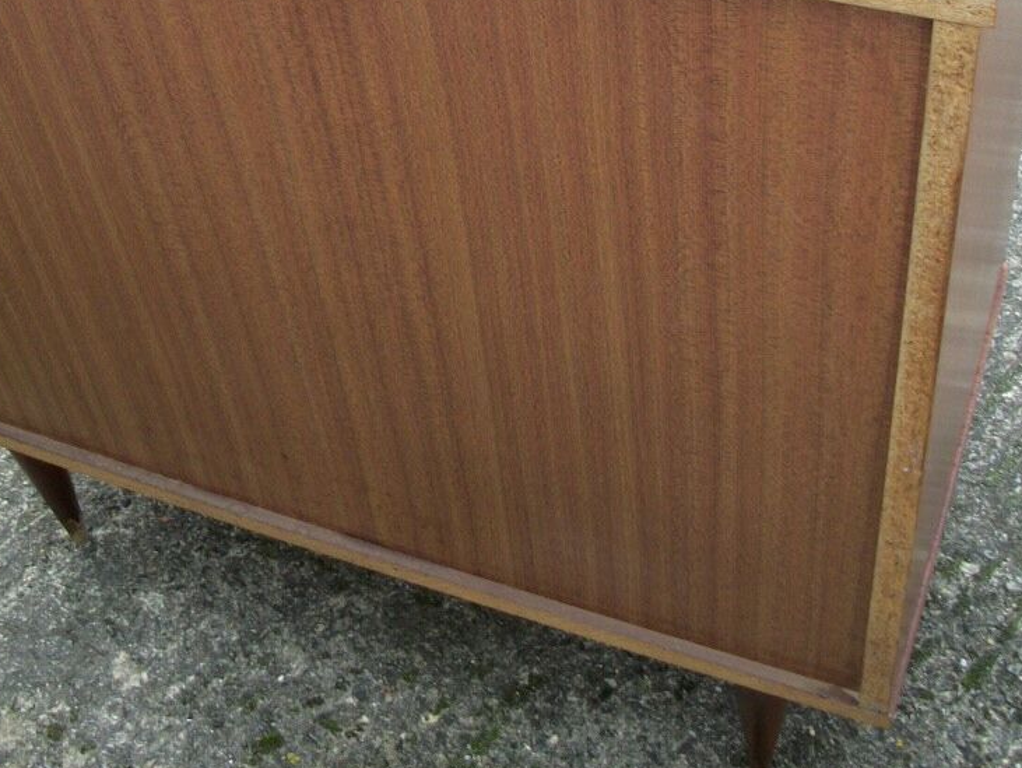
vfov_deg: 25.5
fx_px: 1654
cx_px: 337
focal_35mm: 56
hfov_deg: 34.0
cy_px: 115
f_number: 2.9
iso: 80
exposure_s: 1/50
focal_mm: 5.7
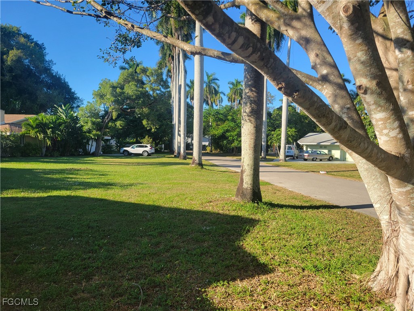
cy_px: 156
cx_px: 207
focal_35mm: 26
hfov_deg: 67.3
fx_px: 311
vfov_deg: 53.1
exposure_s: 1/984
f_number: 1.8
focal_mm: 5.4
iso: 40
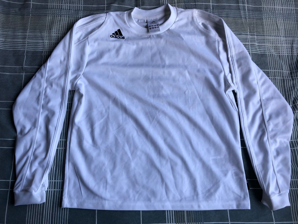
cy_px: 112
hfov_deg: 63.4
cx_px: 149
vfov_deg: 49.7
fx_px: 241
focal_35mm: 28
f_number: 1.8
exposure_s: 1/120
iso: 32
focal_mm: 3.99
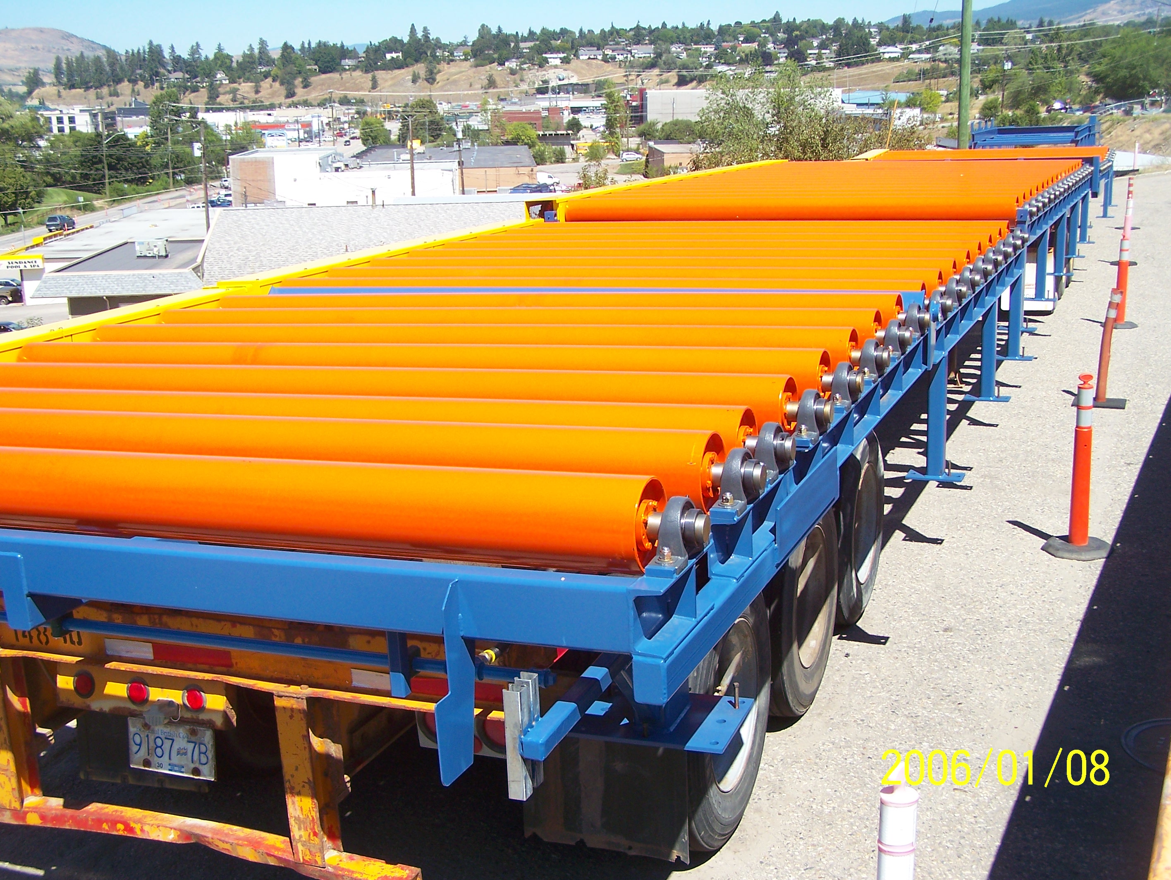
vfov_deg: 36.0
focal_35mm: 40
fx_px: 1354
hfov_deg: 46.8
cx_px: 586
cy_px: 440
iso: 80
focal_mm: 6.7
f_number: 4
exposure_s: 1/640
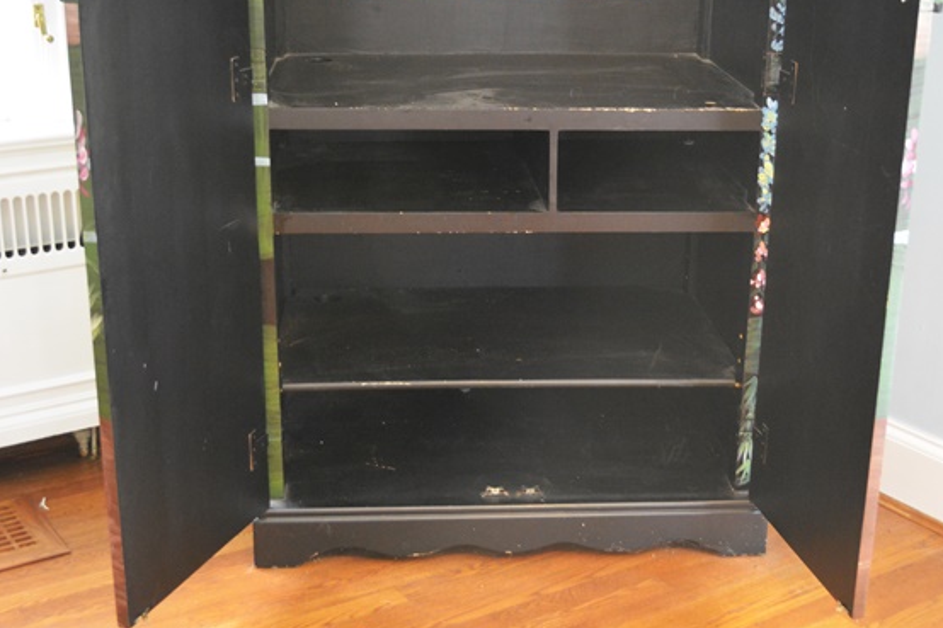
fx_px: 1362
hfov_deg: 38.2
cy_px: 320
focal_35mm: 52
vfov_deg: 26.0
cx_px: 509
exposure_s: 1/30
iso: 3200
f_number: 4.8
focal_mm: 32
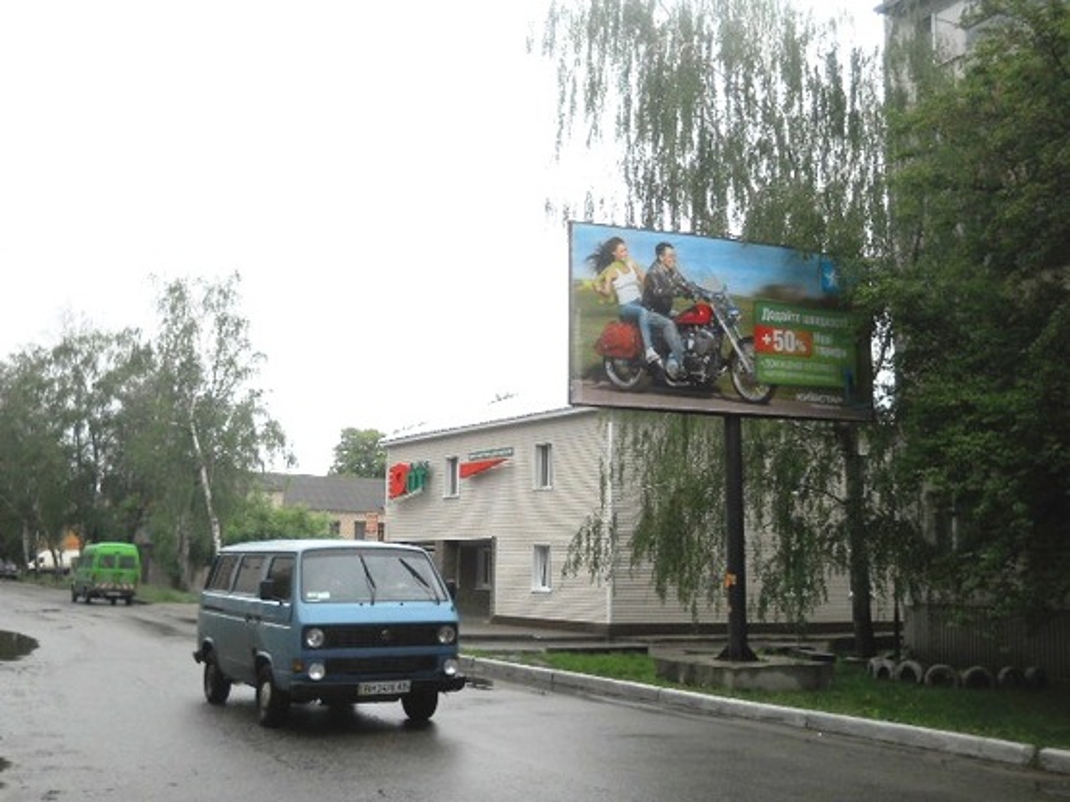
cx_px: 535
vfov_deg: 35.1
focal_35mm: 41
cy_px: 401
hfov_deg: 45.8
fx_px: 1267
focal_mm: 6.72
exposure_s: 1/320
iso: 80
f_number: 5.5
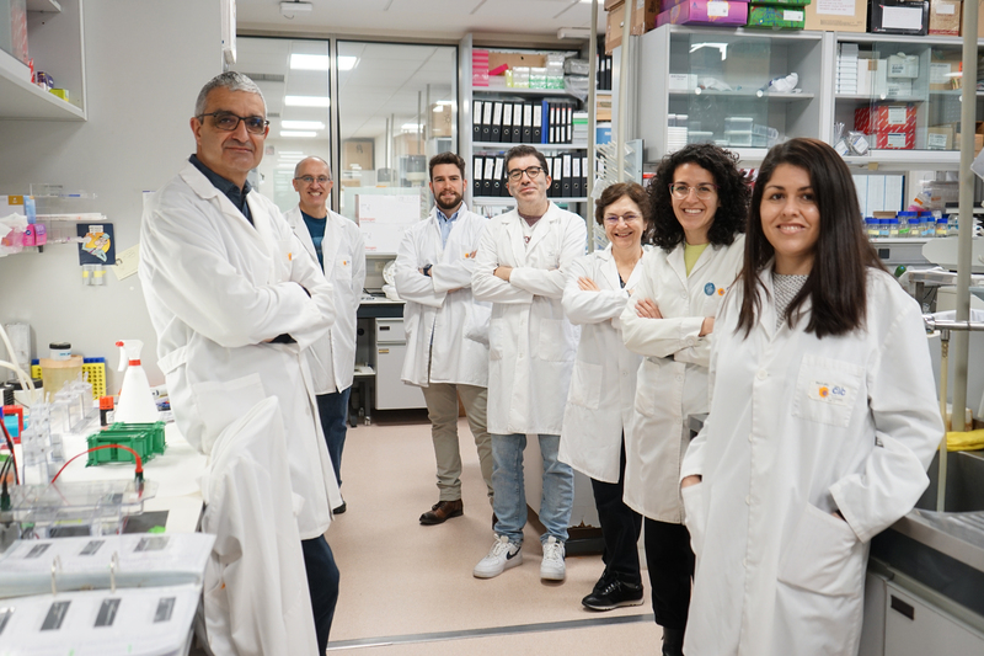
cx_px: 492
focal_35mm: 36
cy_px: 328
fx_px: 984
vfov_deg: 36.9
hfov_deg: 53.1
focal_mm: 36
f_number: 4
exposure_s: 1/60
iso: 640
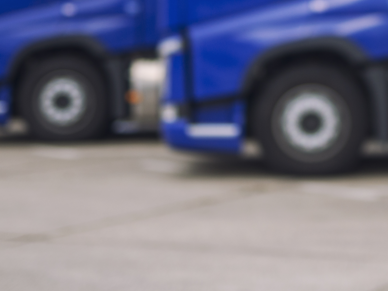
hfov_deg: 13.5
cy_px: -5
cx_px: 367
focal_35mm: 145
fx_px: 1625
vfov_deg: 10.1
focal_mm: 50
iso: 320
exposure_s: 1/4000
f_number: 1.6
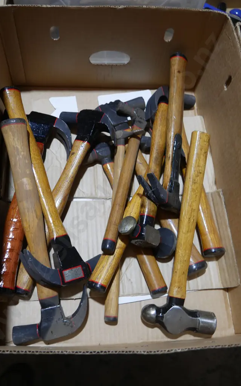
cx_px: 103
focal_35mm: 32
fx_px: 336
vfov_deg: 59.7
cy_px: 192
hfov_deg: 39.3
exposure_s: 1/60
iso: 200
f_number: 3.6
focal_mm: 15
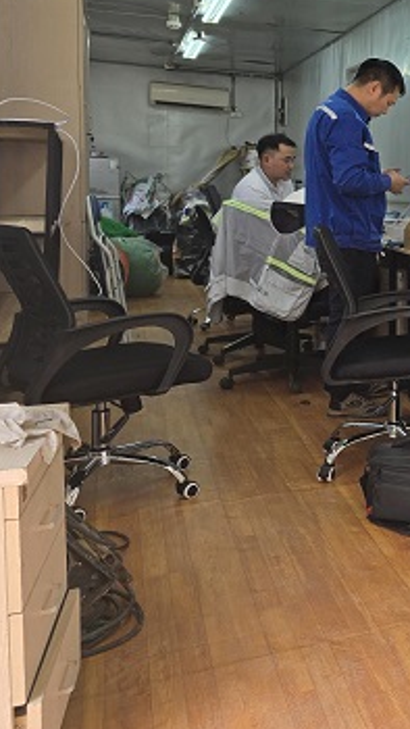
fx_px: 831
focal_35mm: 43
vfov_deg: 46.9
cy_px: 271
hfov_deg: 23.5
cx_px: 574
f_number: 1.7
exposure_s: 1/180
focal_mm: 6.3
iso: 40
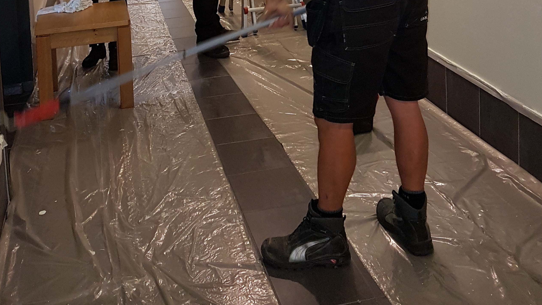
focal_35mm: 45
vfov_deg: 24.1
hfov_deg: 45.4
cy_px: -61
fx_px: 647
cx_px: 239
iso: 160
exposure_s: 1/33
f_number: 1.7
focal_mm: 4.2
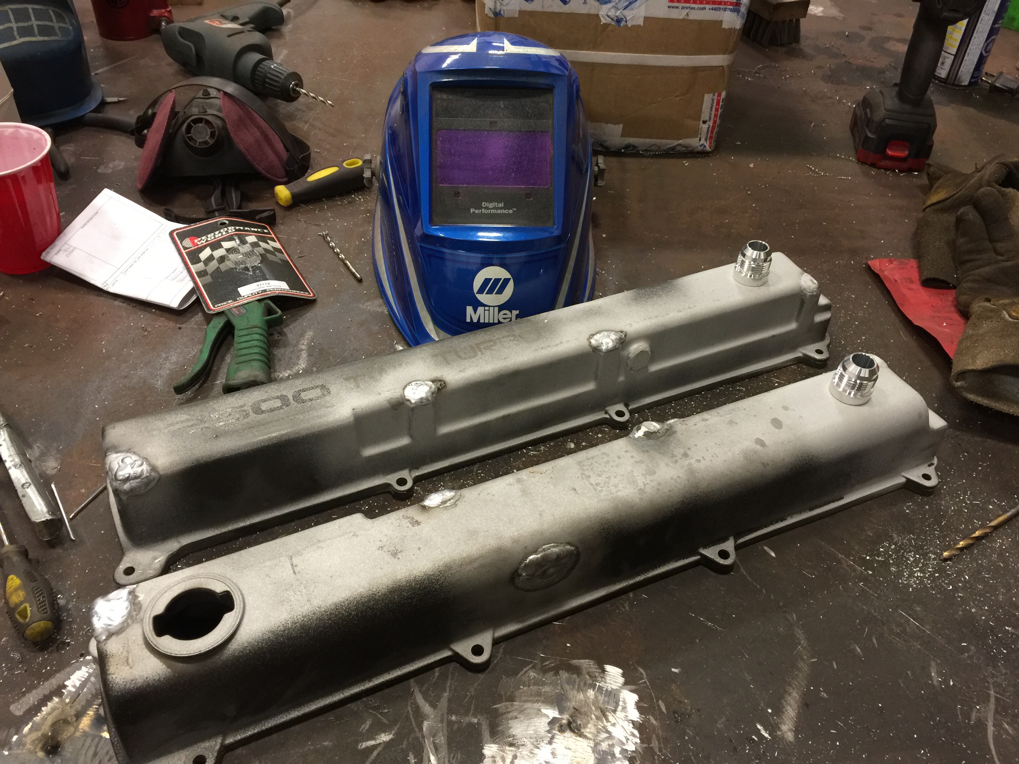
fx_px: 854
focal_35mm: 29
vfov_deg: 48.2
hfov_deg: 61.7
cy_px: 382
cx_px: 510
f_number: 2.2
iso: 80
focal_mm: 4.15
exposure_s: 1/15
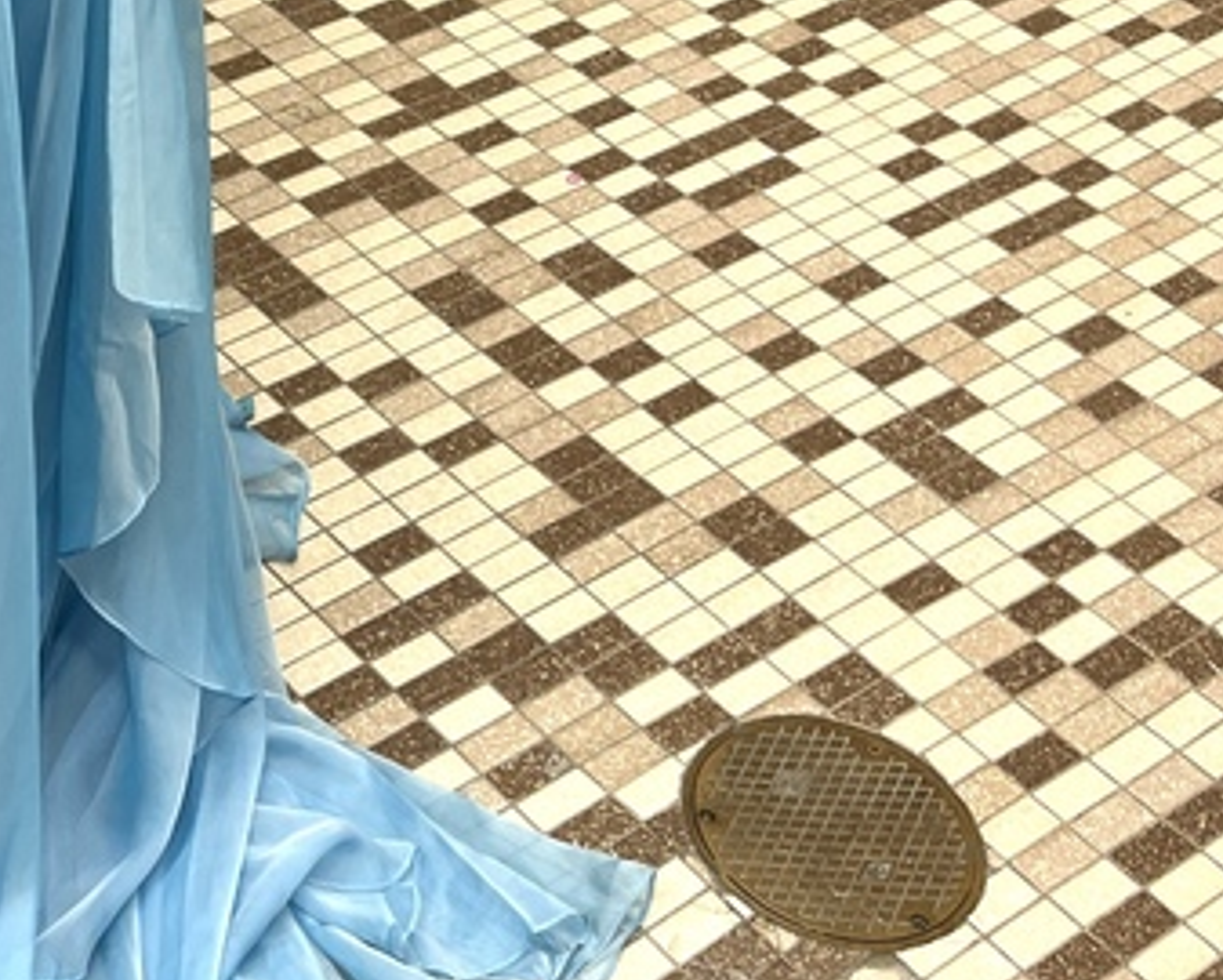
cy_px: -486
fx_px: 2789
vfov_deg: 17.8
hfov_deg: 23.6
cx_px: -22
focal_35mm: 77
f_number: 1.6
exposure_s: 1/60
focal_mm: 5.1
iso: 80
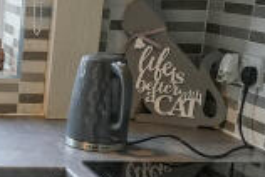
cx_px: -117
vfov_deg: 14.0
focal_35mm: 97
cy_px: 154
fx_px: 715
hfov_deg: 18.8
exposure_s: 1/160
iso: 500
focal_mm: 10
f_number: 4
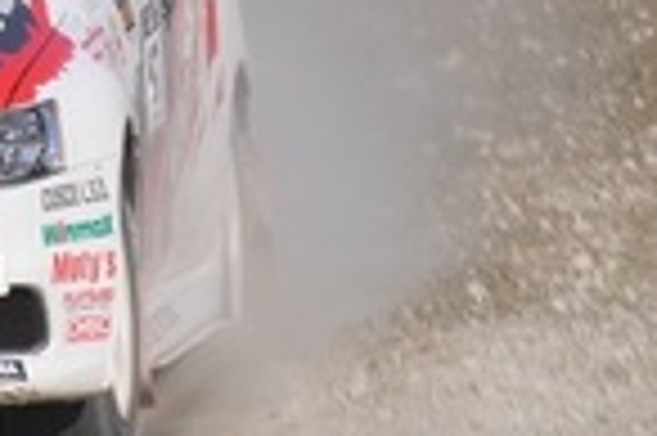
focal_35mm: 2054
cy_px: -101
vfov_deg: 0.7
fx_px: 37443
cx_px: -454
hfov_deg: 1.0
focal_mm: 400
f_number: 29
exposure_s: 1/125
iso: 400
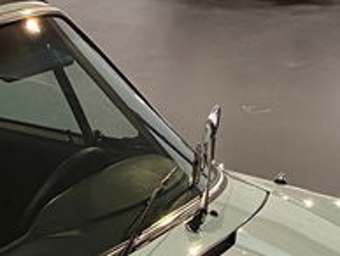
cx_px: 42
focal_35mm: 137
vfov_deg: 10.4
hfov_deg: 14.3
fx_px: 1347
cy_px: 409
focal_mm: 4.25
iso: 200
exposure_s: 1/60
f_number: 1.8
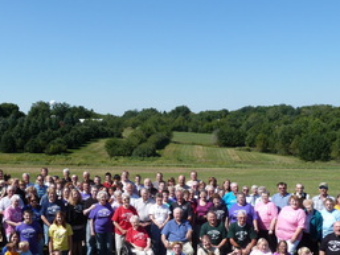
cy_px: 187
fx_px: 373
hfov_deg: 48.7
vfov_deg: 37.0
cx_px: 137
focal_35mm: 38
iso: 80
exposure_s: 1/500
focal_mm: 4.1
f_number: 4.5
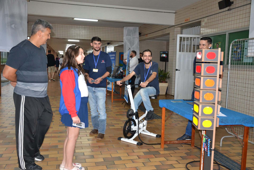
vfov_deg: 38.4
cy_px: 85
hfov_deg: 55.1
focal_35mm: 34
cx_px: 127
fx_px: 243
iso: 1100
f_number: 3.8
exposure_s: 1/60
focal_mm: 23
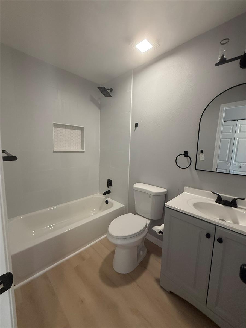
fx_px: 133
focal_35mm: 14
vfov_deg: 102.1
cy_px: 164
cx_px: 123
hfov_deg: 85.7
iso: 250
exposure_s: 1/120
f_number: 2.2
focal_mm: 2.22
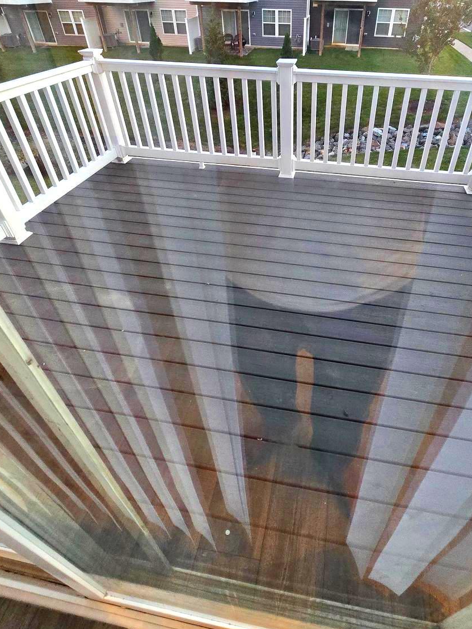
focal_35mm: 18
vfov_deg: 86.7
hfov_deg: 70.5
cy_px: 254
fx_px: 327
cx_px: 293
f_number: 2.2
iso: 200
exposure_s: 1/60
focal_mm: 2.2
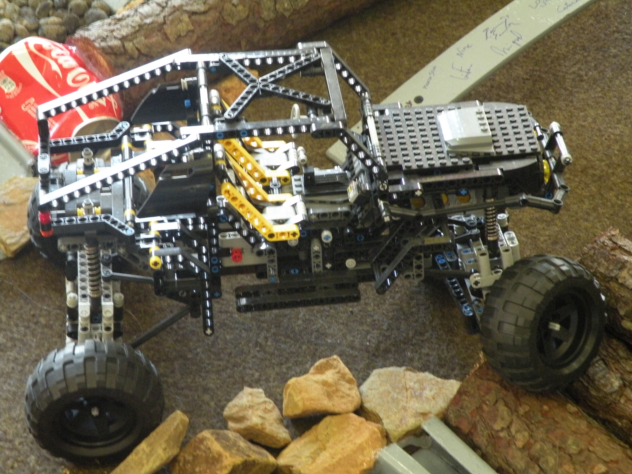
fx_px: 2191
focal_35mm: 120
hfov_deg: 16.4
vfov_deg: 12.3
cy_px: 237
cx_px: 318
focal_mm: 21
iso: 400
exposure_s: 1/12
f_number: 4.5
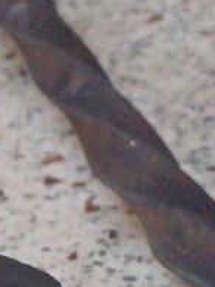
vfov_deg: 6.0
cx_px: 492
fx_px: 2711
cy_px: -25
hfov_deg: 4.5
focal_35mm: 327
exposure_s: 1/30
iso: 3200
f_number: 4.5
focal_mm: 30
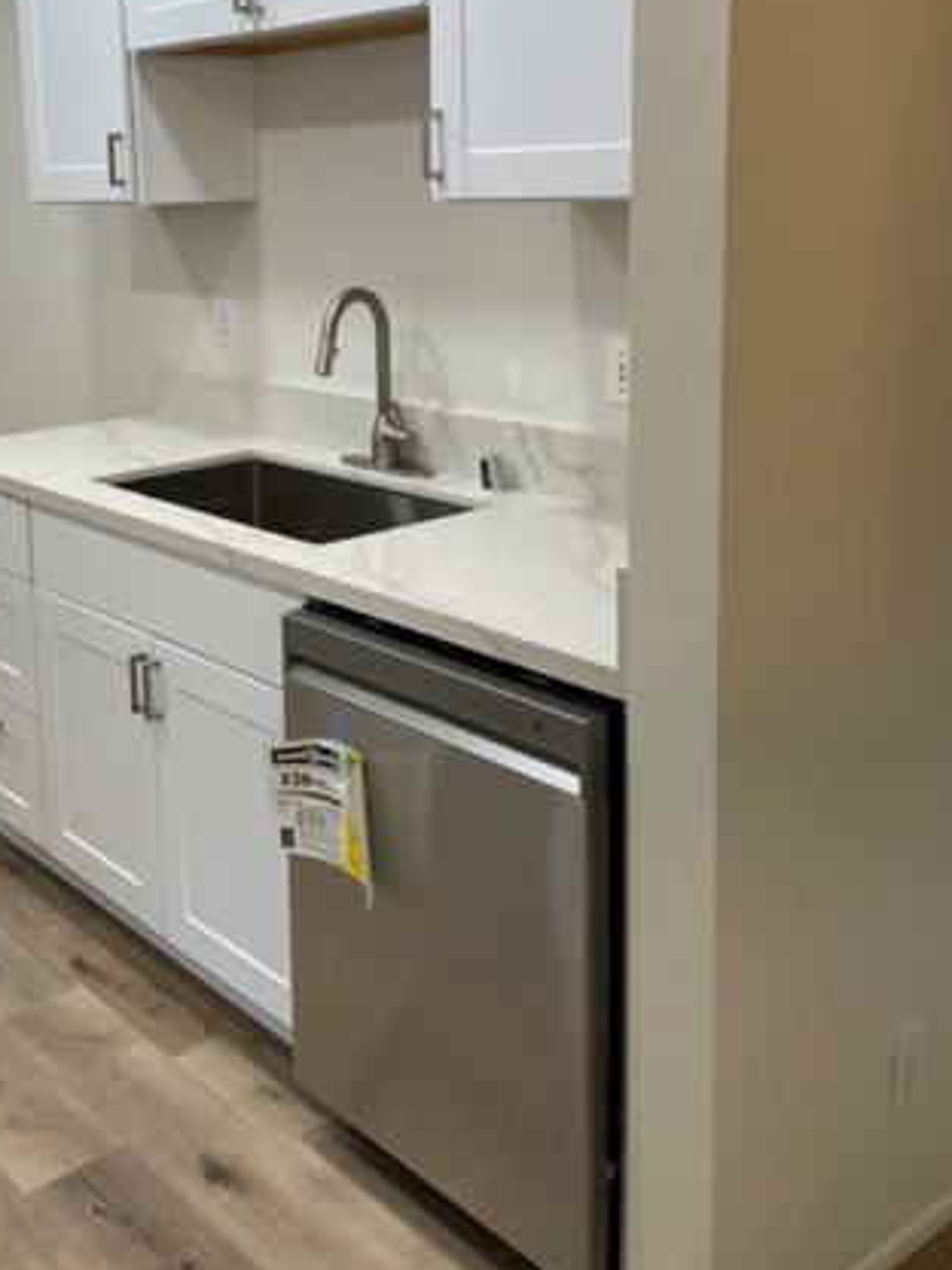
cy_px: 397
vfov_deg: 45.9
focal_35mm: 40
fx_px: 1467
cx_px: 302
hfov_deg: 35.5
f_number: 1.6
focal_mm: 4.2
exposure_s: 1/120
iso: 80
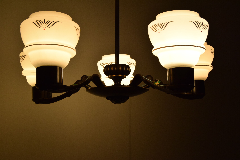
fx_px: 320
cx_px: 120
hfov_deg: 41.1
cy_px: 80
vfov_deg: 28.1
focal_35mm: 48
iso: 1600
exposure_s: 1/320
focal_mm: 32
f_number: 9
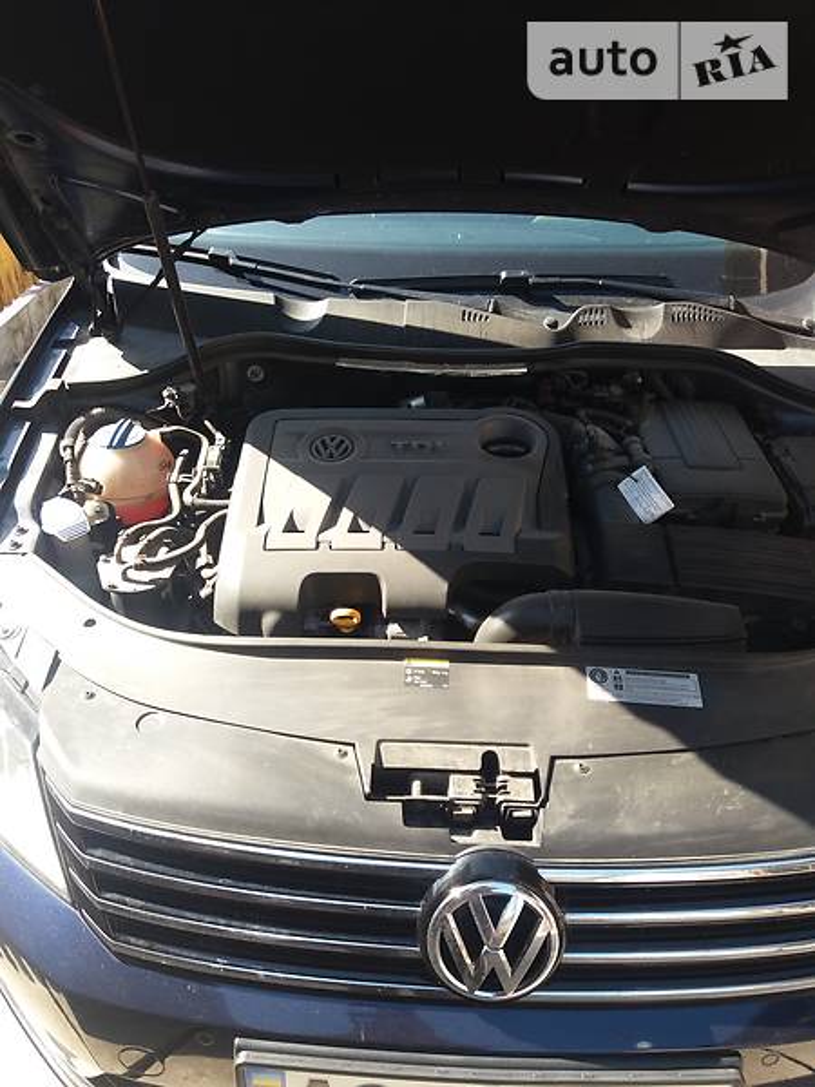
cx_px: 408
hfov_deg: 49.7
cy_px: 544
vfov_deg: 63.4
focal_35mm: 28
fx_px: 879
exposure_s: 1/254
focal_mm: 3.7
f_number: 1.9
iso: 64
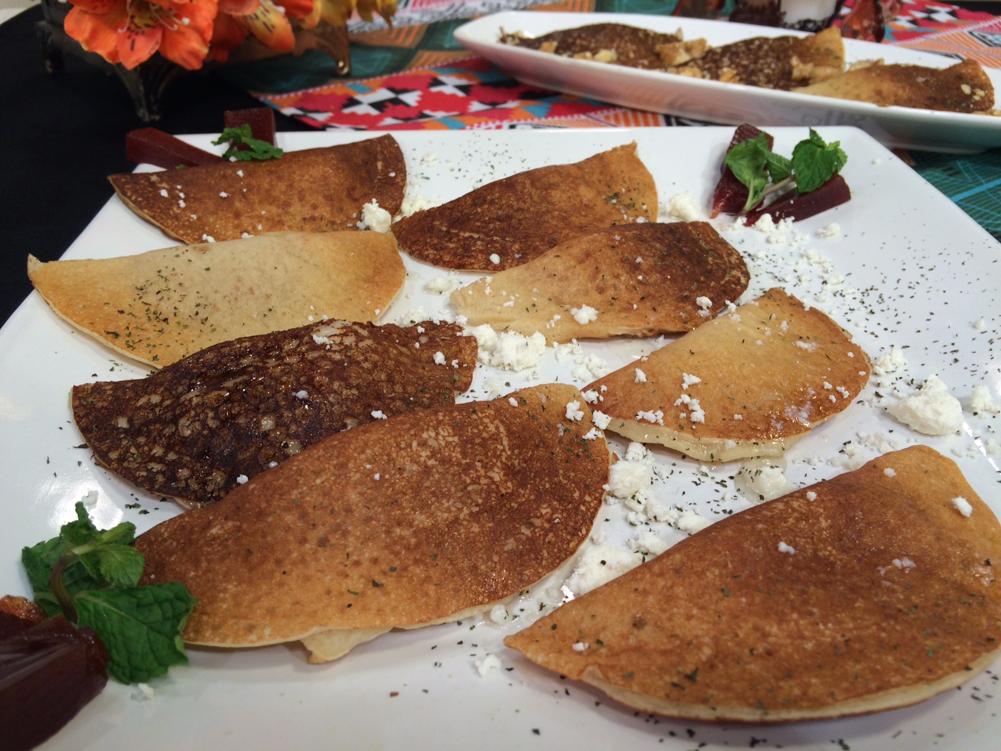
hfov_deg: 61.7
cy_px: 376
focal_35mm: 29
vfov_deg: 48.2
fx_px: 839
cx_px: 500
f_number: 2.2
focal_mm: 4.15
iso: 40
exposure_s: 1/120
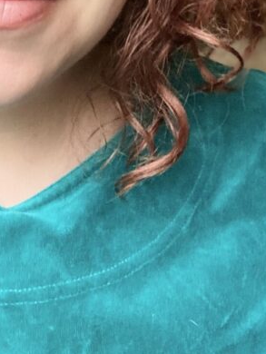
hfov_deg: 17.5
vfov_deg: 21.3
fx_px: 860
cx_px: 57
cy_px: -92
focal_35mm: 84
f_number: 2.2
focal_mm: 2.87
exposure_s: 1/60
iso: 160
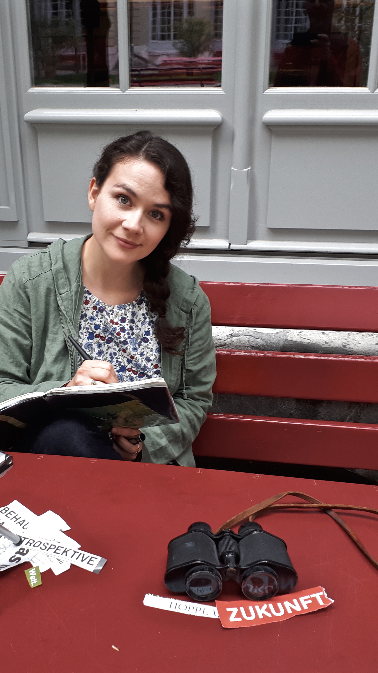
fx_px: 713
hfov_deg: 29.6
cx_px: 150
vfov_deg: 50.5
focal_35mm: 40
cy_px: 342
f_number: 1.9
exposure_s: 1/33
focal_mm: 3.6
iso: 50
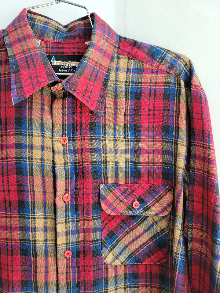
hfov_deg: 53.1
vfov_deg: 67.3
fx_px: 220
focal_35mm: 26
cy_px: 146
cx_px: 110
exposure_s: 1/125
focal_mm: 5.4
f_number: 1.8
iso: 40
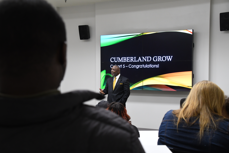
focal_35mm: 57
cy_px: 76
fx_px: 363
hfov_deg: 35.1
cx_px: 114
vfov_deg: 23.8
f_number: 5.6
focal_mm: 38
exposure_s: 1/60
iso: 1250
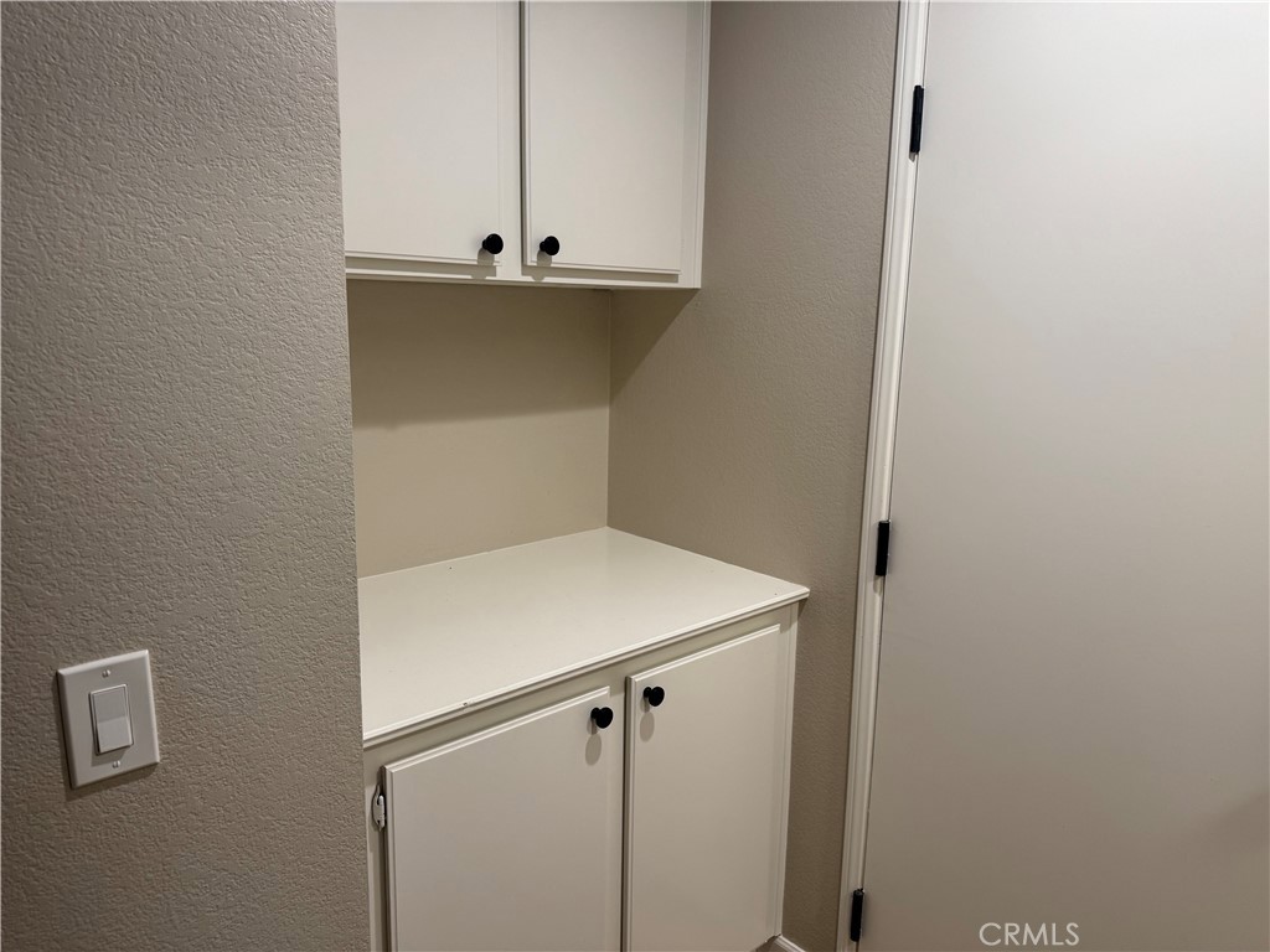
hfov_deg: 71.6
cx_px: 635
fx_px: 881
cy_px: 476
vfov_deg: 56.8
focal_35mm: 24
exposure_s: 1/63
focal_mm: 6.76
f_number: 1.78
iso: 100
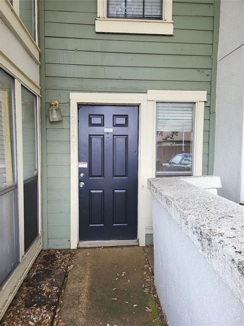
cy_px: 163
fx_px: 226
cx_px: 122
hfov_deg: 56.8
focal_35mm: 24
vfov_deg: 71.6
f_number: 1.8
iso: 64
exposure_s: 1/120
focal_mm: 5
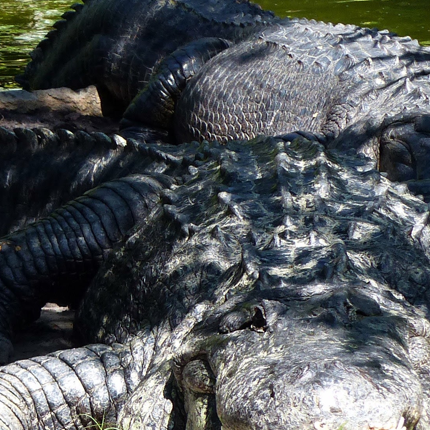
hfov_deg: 6.1
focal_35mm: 286
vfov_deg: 6.1
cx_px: -97
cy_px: 266
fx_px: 4019
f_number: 4
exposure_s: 1/250
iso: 100
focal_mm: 16
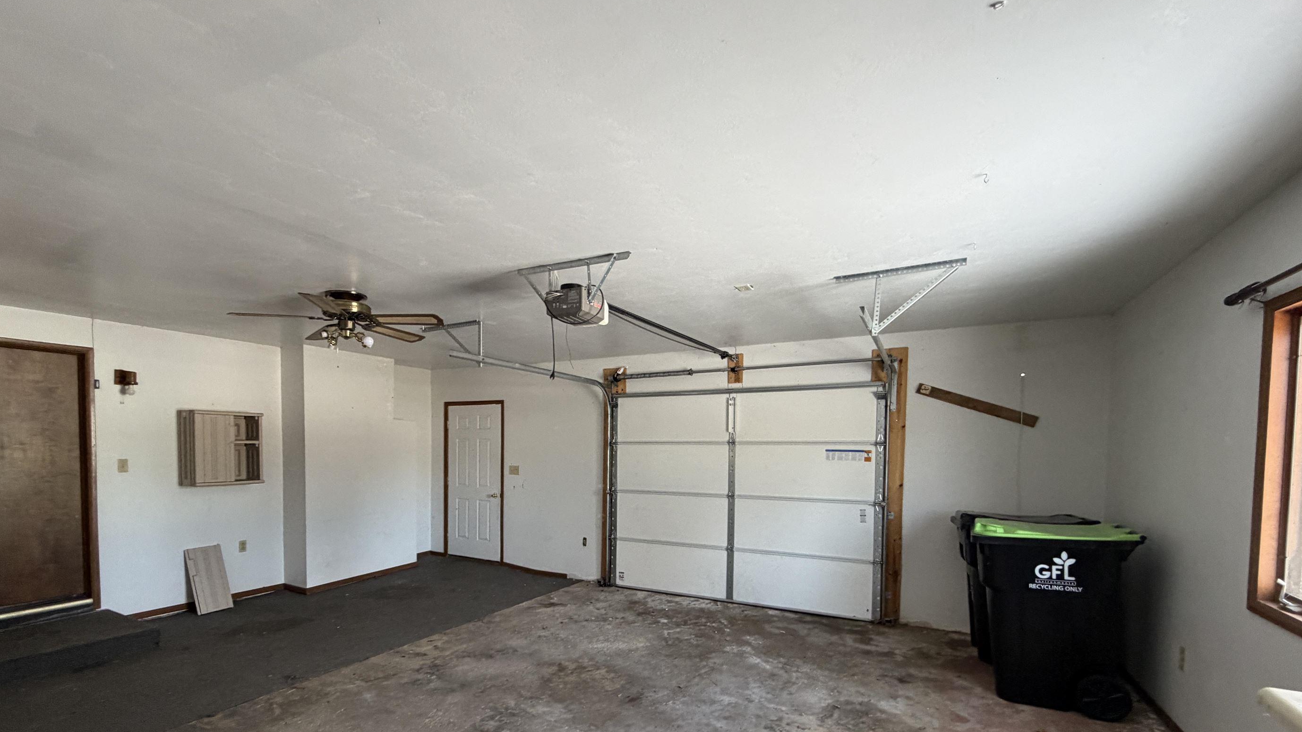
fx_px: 587
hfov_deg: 95.8
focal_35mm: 17
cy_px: 470
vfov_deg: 62.8
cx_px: 612
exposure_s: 1/86
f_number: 2.2
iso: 320
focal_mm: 2.22
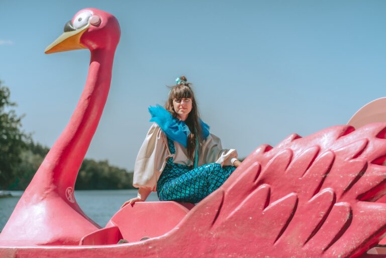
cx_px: 193
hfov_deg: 23.9
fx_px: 911
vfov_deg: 16.1
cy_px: 129
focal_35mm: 85
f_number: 2.8
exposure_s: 1/8000
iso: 200
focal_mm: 85
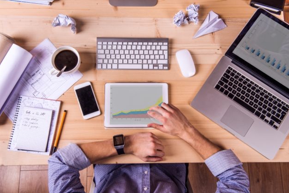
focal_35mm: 39
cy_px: 96
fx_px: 313
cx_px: 148
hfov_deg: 49.5
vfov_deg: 34.2
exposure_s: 1/160
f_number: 14
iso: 100
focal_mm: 38
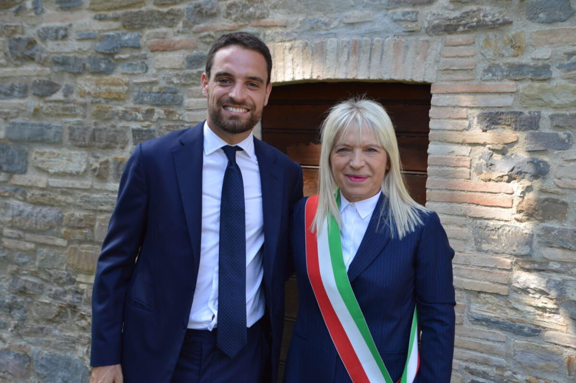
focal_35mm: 44
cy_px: 192
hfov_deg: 45.0
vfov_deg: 30.8
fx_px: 695
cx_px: 288
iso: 100
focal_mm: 29
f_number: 5.6
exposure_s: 1/125
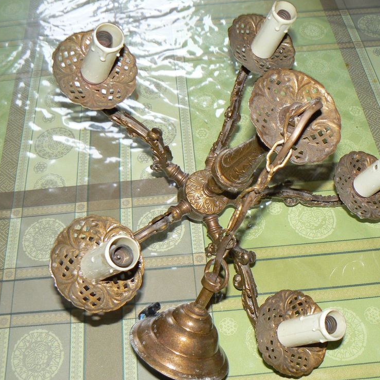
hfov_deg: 39.0
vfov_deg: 39.2
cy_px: 189
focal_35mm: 43
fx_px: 534
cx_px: 233
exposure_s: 1/30
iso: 100
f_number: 2.8
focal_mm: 6
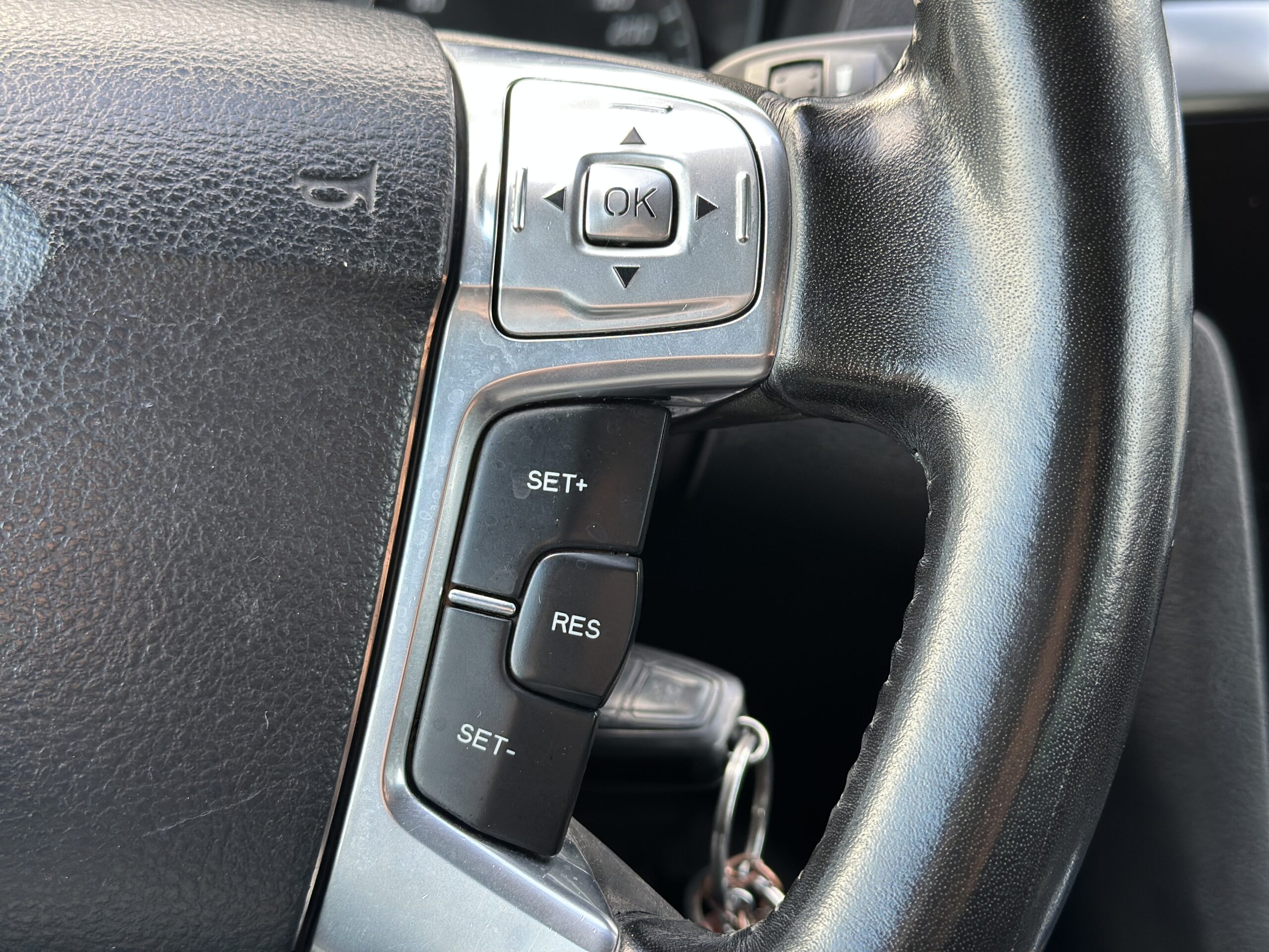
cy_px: 476
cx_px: 634
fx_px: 1760
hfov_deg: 39.7
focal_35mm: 48
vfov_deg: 30.3
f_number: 1.78
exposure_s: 1/91
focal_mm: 6.86
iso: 125
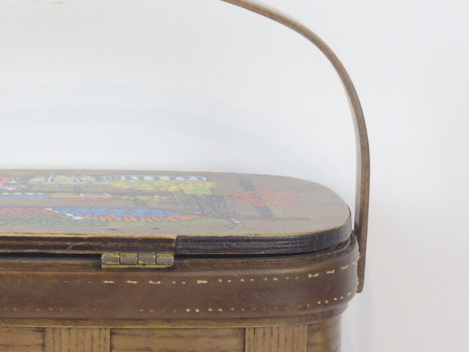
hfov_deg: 11.8
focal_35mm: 166
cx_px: 33
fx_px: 2249
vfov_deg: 8.9
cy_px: 268
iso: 125
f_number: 4.6
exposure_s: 1/40
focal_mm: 11.1
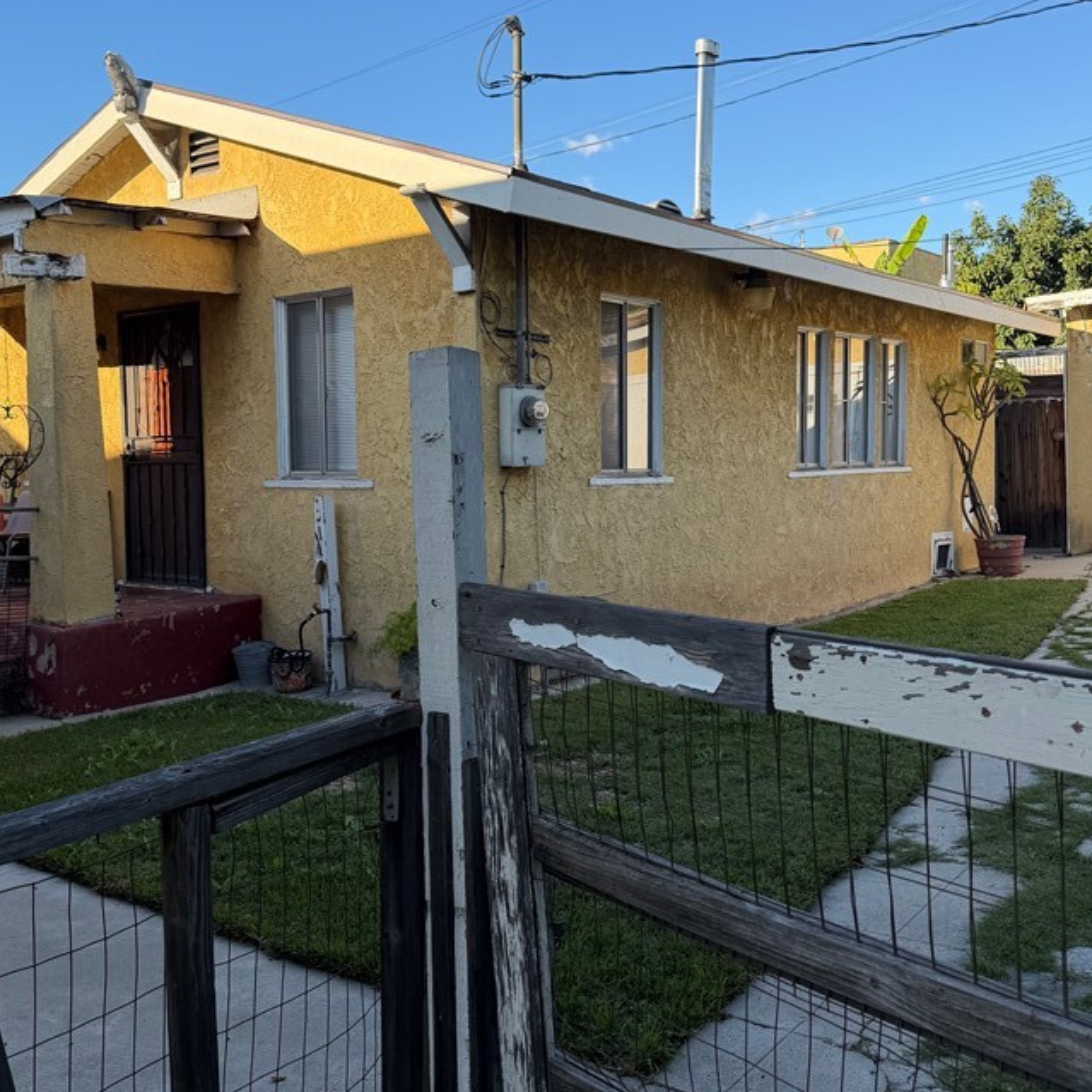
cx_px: 508
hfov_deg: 48.4
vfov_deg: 48.4
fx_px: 1213
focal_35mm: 34
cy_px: 521
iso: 80
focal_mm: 6.76
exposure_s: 1/1553
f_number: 1.78
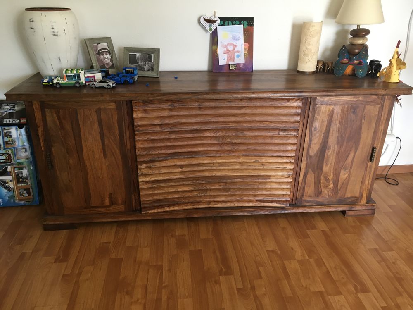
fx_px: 346
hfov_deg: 61.7
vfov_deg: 48.2
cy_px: 155
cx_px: 206
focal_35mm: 29
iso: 100
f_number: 2.2
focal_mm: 4.15
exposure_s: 1/33
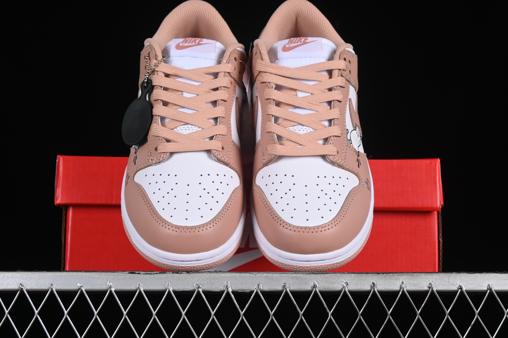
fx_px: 1058
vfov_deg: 18.2
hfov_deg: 27.0
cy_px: 169
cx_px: 254
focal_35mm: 75
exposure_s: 1/80
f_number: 8
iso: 160
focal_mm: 50
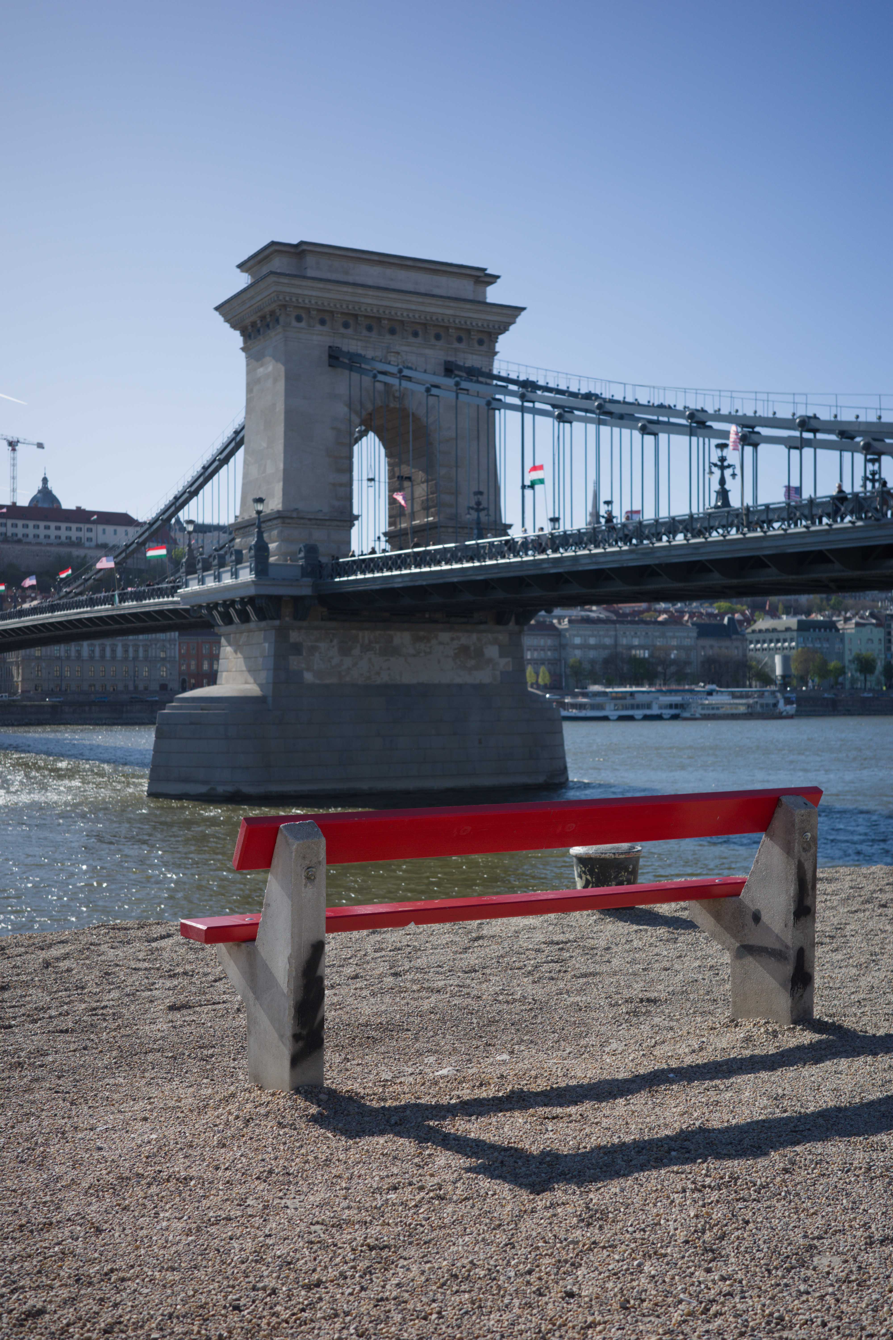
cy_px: 670
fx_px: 1488
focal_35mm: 40
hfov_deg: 33.4
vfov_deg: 48.5
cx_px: 446
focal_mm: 26
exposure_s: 1/1000
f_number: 4
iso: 100
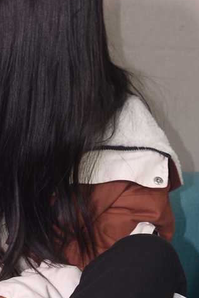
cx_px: 13
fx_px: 1376
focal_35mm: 166
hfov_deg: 8.2
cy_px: 244
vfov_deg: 12.3
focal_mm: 35
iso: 500
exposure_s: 1/100
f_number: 5.6
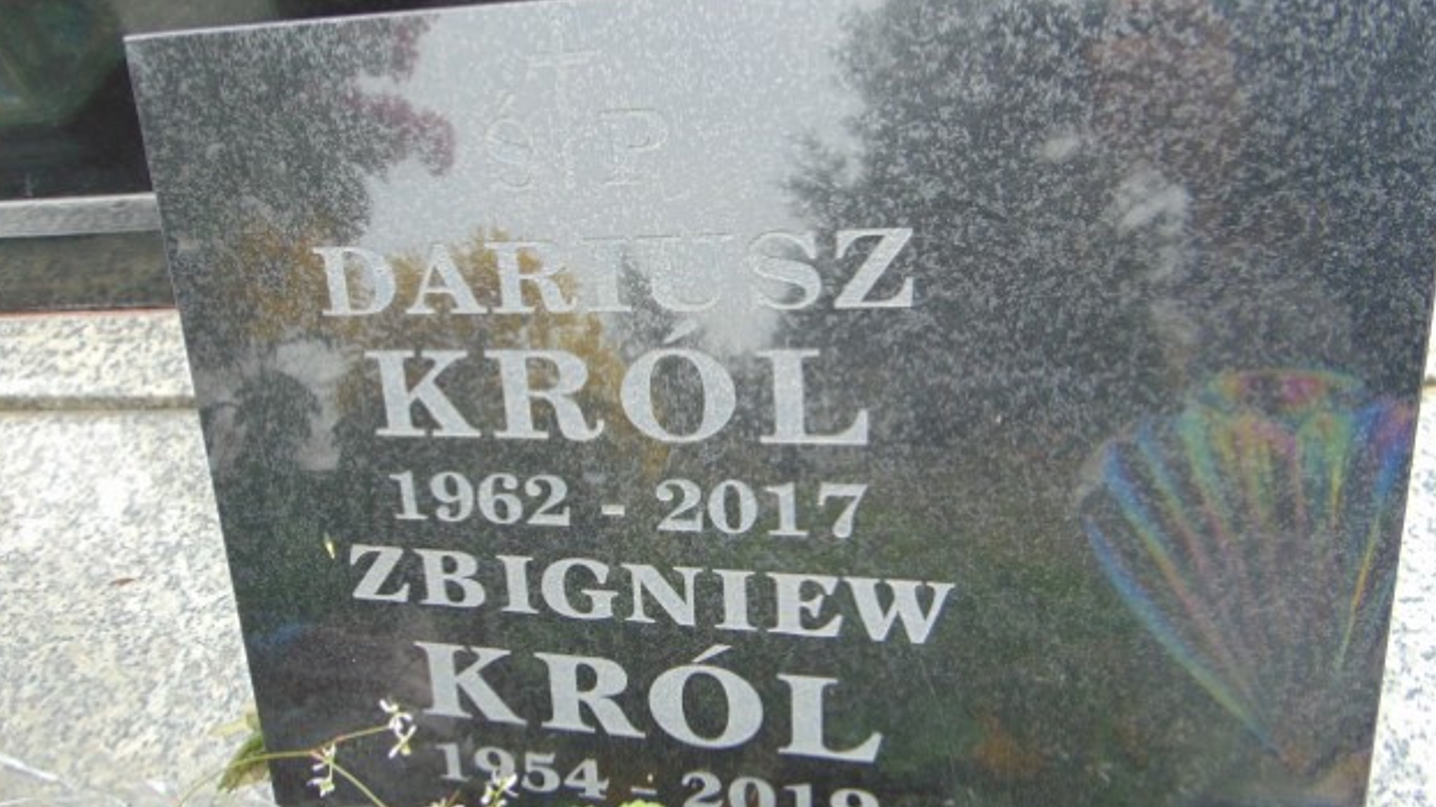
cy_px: 459
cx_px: 705
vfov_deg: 41.4
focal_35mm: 28
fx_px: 1066
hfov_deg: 67.9
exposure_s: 1/30
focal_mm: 4.5
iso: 80
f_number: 3
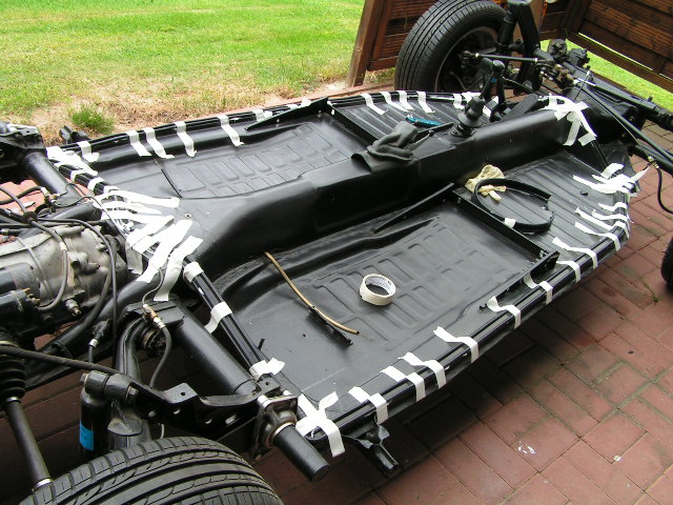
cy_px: 252
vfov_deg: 37.7
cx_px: 336
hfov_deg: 49.0
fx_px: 739
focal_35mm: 38
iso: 50
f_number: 4.5
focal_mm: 6.3
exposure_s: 1/30
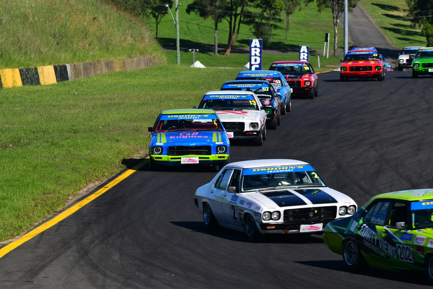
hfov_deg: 6.9
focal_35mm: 300
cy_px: 144
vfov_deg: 4.6
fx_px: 3609
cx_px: 216
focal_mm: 200
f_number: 13
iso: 400
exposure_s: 1/640
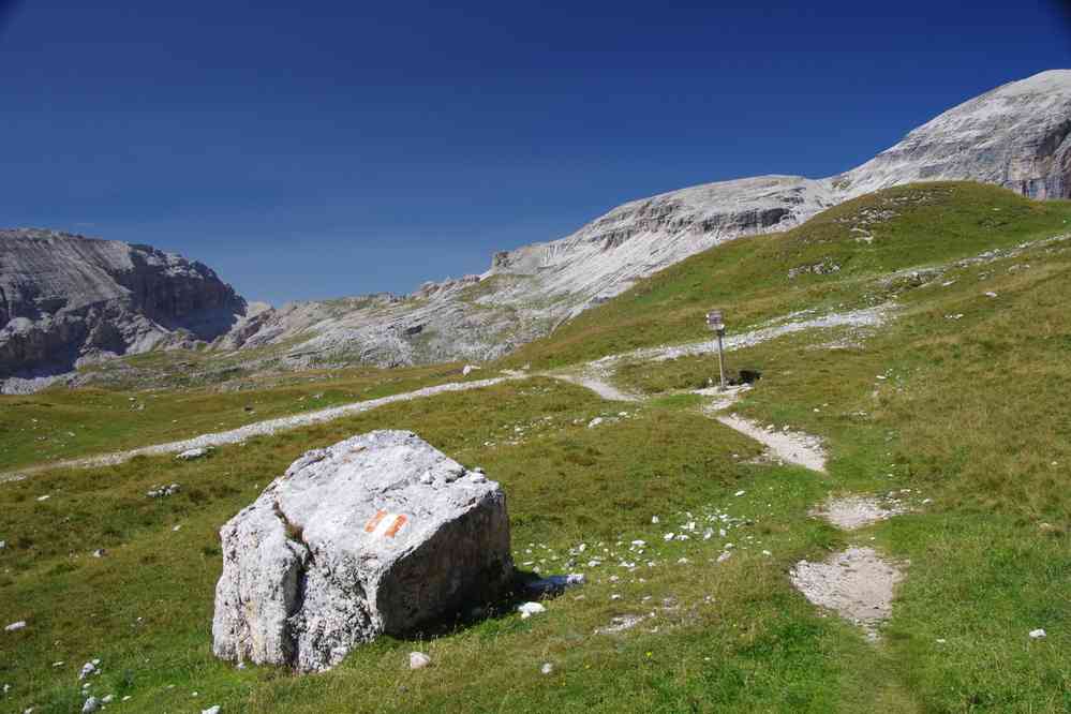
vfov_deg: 42.3
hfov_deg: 60.3
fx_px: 922
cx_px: 536
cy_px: 357
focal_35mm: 31
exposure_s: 1/80
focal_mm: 20.6
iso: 200
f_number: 11
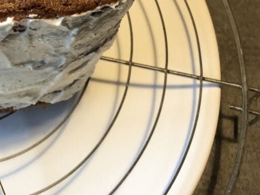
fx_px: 594
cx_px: -42
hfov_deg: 22.9
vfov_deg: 18.4
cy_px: 26
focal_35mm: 79
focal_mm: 3.99
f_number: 1.8
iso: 50
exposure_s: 1/17
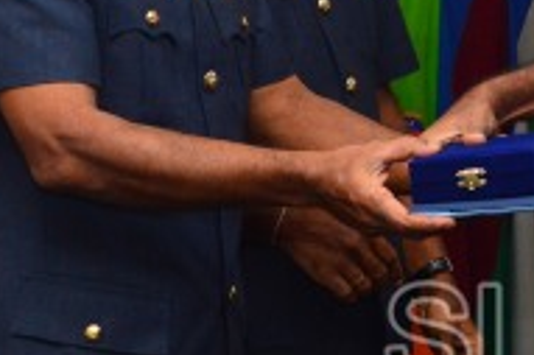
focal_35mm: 165
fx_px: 2439
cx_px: 461
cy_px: -67
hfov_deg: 12.4
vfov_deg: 8.2
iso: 800
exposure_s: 1/100
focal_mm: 35
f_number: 7.1
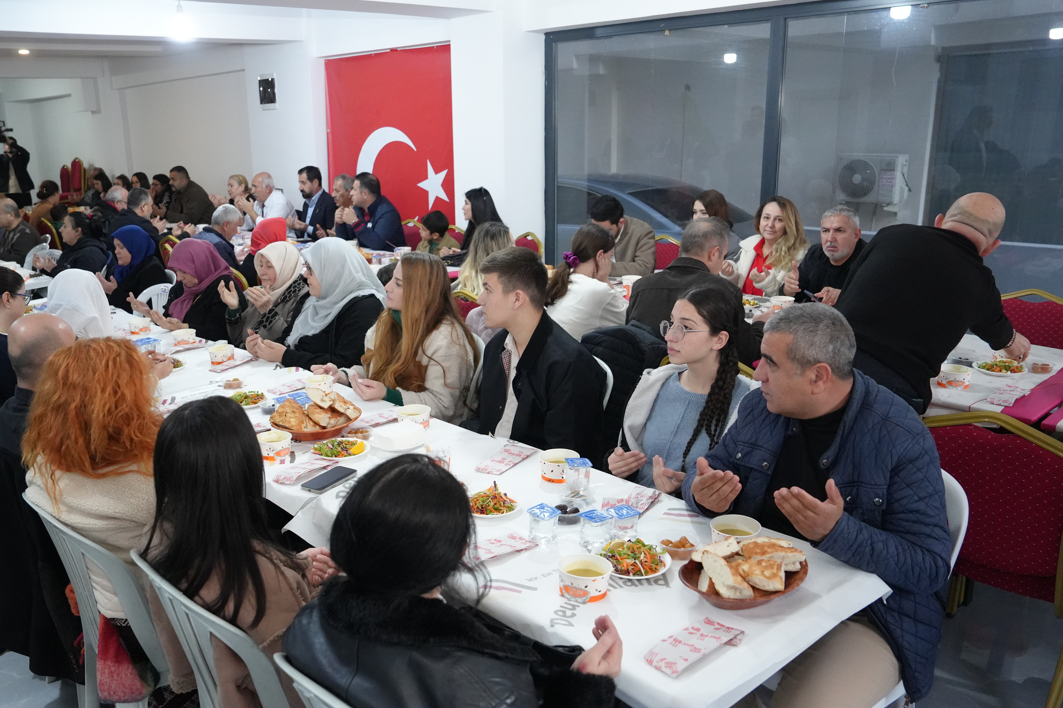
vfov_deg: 44.9
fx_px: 856
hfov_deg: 63.4
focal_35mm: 29
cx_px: 455
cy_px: 391
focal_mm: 24
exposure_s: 1/160
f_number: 4
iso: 6400
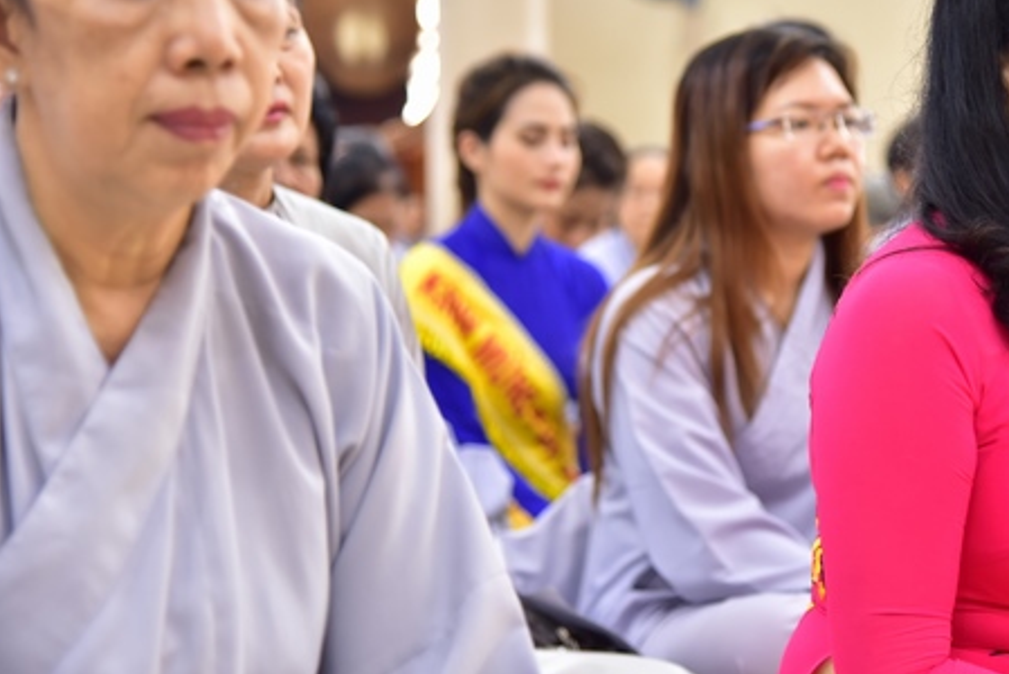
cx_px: 674
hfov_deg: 18.0
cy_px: 227
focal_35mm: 113
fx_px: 3169
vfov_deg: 12.1
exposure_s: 1/13
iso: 640
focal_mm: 78
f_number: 4
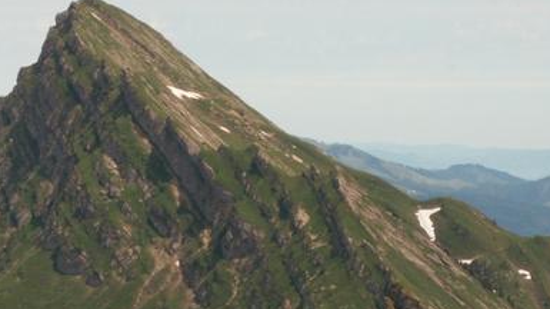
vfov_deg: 4.8
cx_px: 177
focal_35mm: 252
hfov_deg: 8.6
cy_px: 133
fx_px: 3673
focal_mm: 22.76
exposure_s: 1/160
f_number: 8
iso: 50
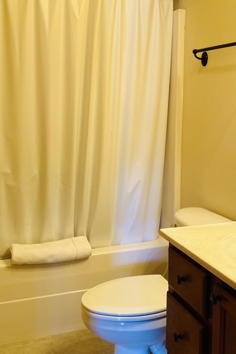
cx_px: 113
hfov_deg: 31.9
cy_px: 149
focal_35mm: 42
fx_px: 413
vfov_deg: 46.2
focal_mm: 5.7
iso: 100
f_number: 1.5
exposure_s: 1/60
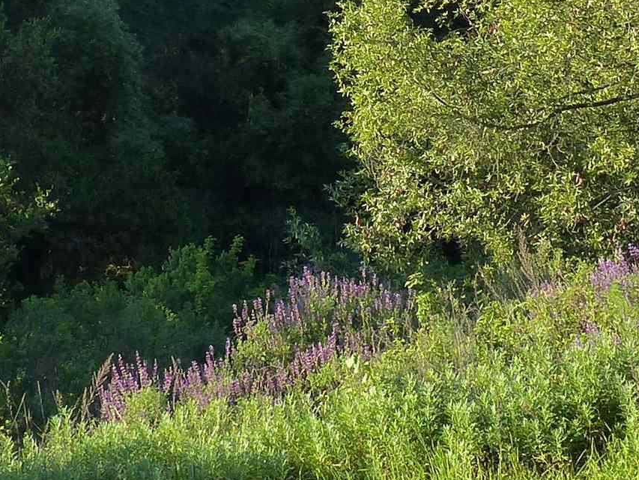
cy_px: -87
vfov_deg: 15.8
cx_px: 286
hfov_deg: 21.8
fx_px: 1662
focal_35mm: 90
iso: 160
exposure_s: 1/125
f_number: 4
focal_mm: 4.5
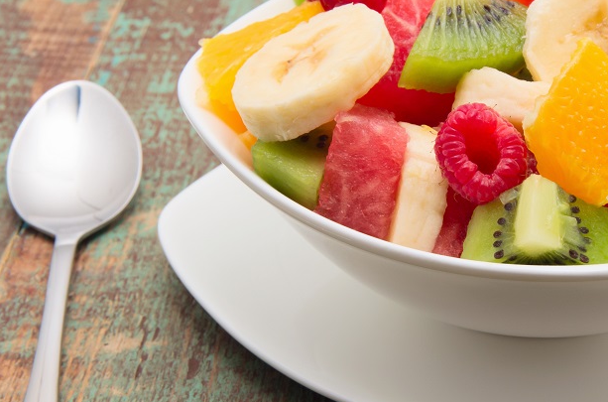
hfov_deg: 14.6
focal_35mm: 141
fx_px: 2375
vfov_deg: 9.7
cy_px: 200
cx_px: 418
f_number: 11
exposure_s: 1/125
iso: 200
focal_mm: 48
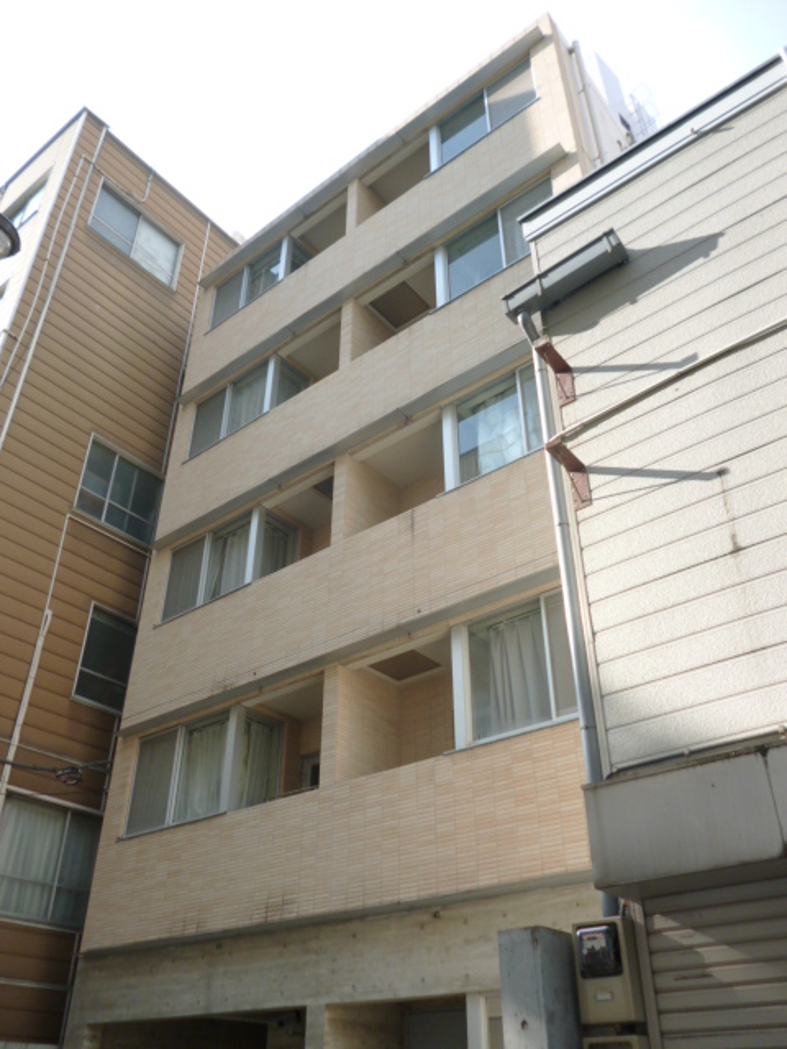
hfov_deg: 49.7
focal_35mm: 28
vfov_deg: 63.4
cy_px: 524
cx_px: 394
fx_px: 849
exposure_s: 1/320
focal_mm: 5
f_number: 3.1
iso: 100
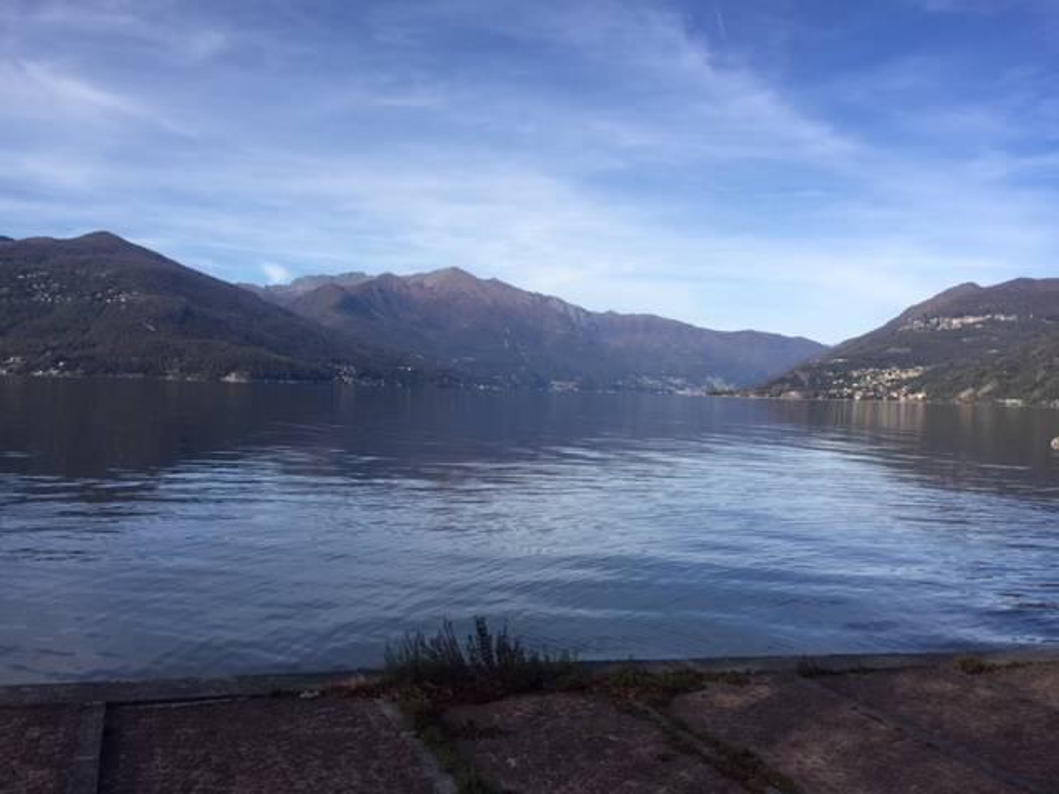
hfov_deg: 61.7
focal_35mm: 29
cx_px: 530
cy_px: 397
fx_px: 887
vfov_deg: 48.2
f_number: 2.2
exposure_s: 1/2083
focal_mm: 4.15
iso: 32
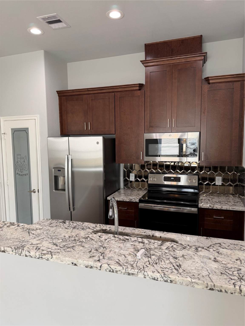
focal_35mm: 24
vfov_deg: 71.6
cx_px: 122
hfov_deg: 56.8
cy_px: 163
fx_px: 226
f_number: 1.78
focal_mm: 6.76
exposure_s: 1/120
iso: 125
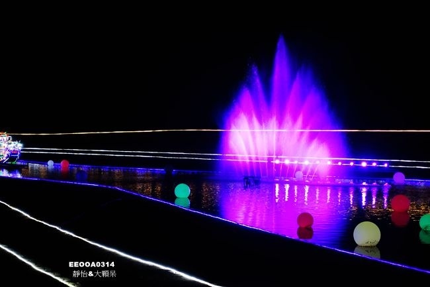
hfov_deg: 28.9
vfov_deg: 19.4
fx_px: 836
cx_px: 215
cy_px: 144
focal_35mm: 70
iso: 800
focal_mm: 25.7
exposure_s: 1/60
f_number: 2.8
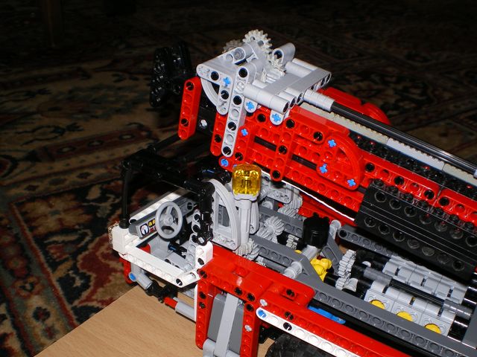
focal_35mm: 38
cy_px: 178
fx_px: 524
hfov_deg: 49.0
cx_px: 238
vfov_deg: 37.7
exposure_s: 1/30
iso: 64
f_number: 4.6
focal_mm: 6.3
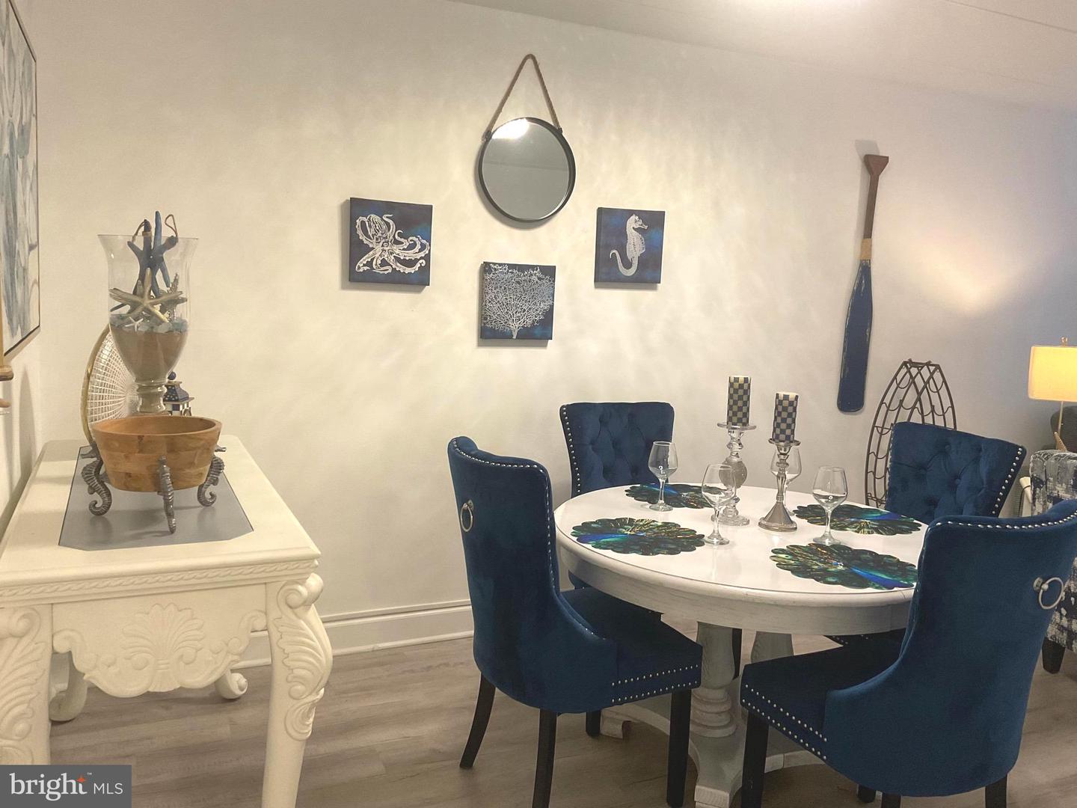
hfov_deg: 61.7
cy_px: 404
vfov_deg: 48.2
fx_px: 902
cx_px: 538
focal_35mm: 29
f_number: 1.8
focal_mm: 3
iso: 125
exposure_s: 1/60
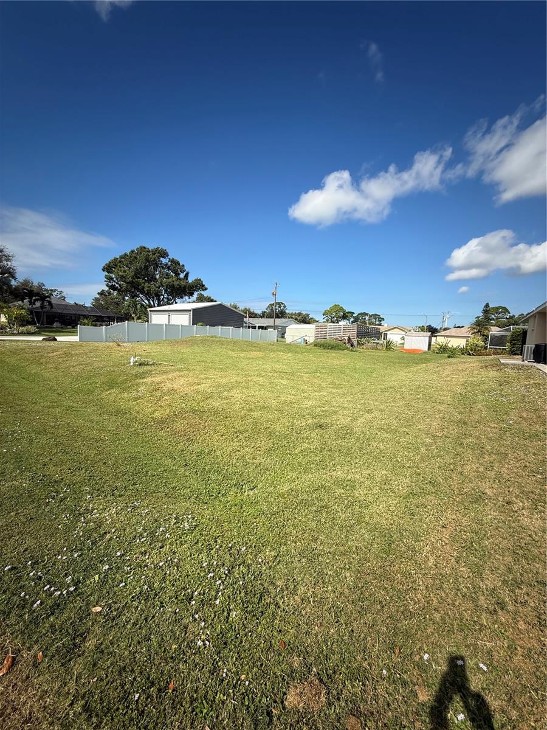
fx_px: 295
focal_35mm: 14
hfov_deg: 85.7
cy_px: 365
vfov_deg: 102.1
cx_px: 274
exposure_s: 1/2841
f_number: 2.2
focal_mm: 2.22
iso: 50
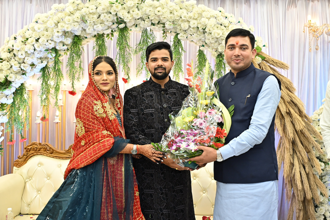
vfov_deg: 33.4
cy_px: 110
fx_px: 367
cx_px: 165
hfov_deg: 48.5
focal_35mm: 40
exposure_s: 1/200
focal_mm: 40
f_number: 5.6
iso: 800
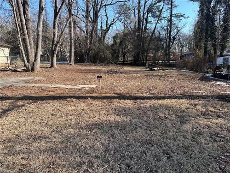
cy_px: 86
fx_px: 159
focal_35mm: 24
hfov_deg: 71.6
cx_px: 115
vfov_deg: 56.8
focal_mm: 6.86
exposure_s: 1/1587
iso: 80
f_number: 1.78
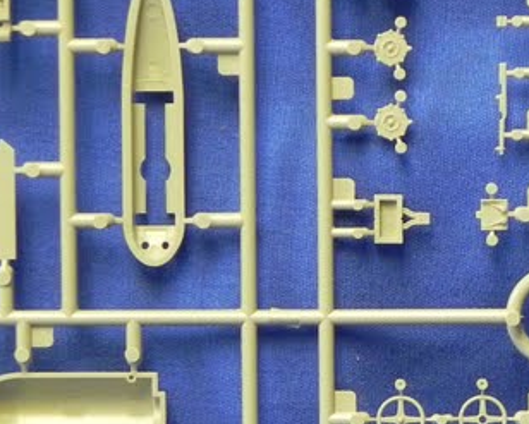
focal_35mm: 214
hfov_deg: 8.9
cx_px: 575
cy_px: 318
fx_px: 3354
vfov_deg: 7.2
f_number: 3.5
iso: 400
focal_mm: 11.8
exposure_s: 1/19
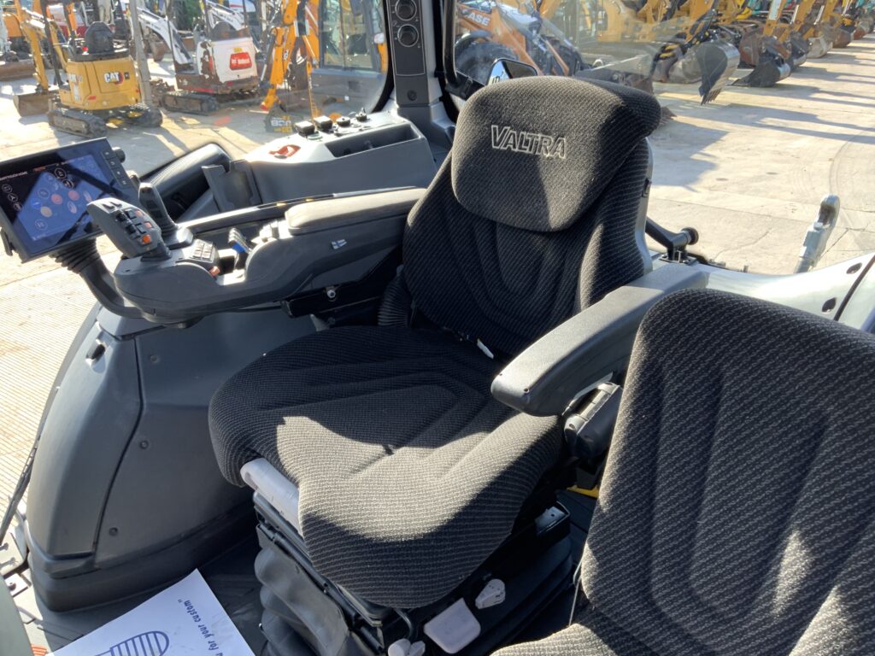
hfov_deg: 61.7
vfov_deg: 48.2
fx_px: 733
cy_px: 328
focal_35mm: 29
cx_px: 438
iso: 25
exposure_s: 1/122
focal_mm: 3
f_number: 1.8
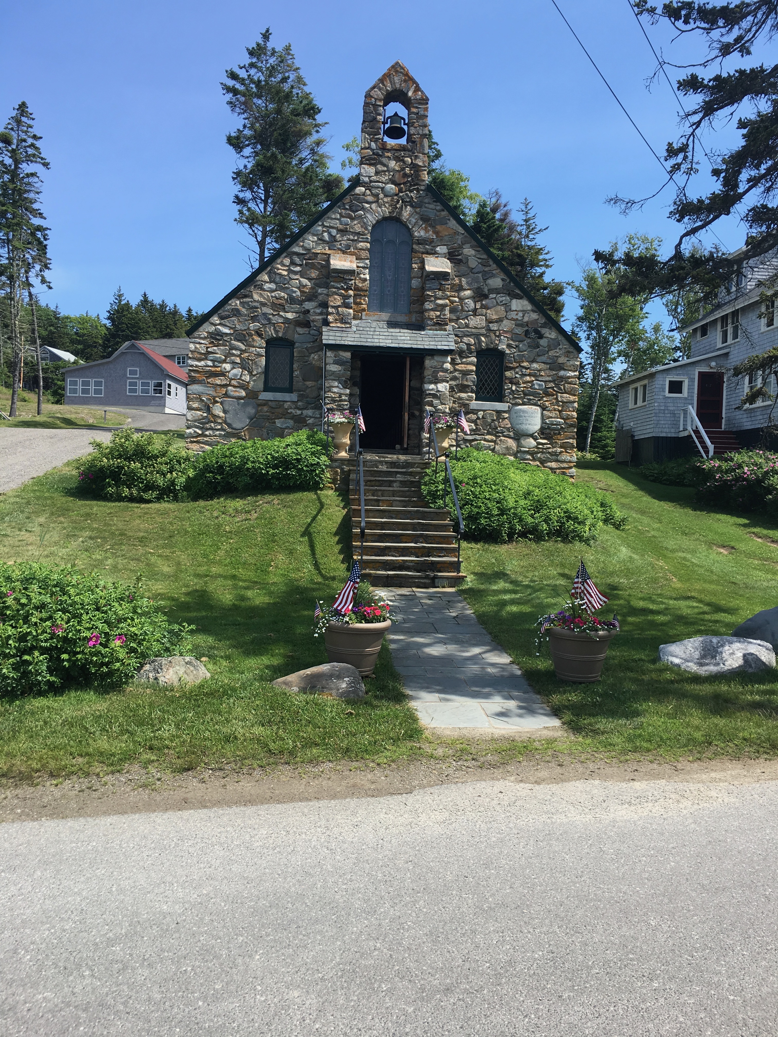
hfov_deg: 48.2
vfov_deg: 61.7
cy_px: 518
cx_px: 389
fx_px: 869
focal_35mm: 29
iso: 25
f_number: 2.2
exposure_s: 1/818
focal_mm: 4.15
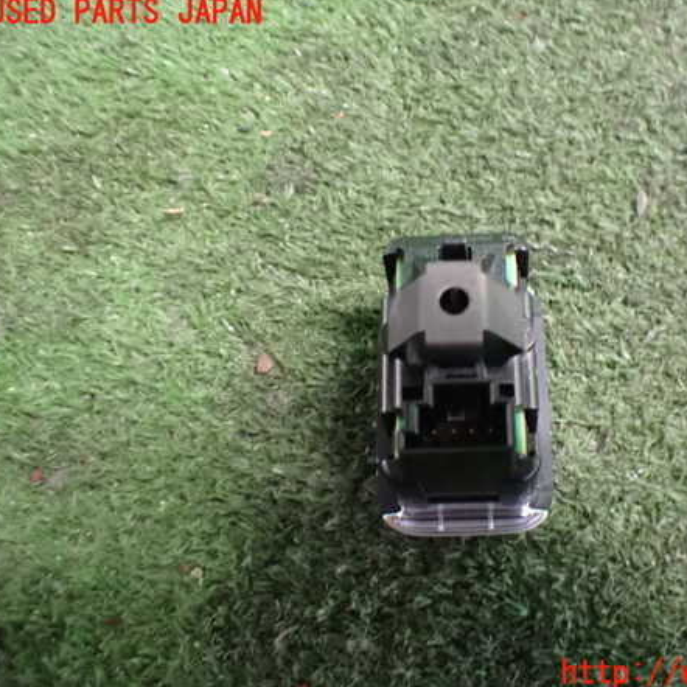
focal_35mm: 36
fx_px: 808
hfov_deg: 45.5
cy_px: 344
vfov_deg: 46.0
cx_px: 446
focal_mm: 5.4
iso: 1600
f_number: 2.3
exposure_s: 1/30
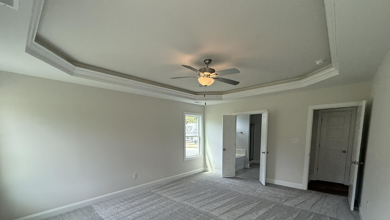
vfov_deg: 64.8
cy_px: 152
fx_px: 165
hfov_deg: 99.3
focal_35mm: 16
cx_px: 187
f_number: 2.2
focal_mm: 2.22
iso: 64
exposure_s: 1/189
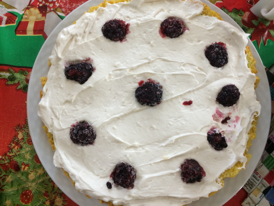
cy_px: 103
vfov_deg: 48.2
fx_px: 230
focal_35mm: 29
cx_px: 137
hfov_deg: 61.7
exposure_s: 1/33
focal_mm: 4.15
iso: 160
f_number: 2.2
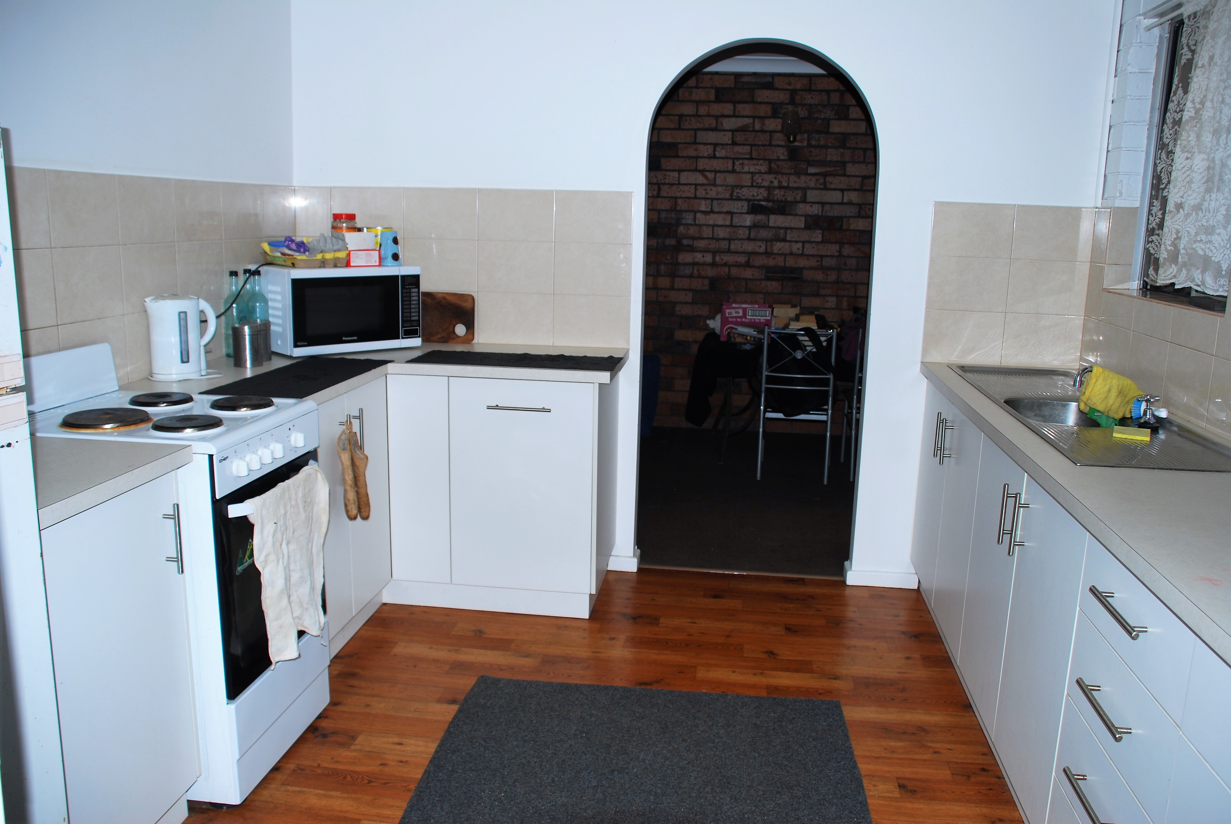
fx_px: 1027
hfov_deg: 61.9
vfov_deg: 43.7
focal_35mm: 30
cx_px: 616
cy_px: 412
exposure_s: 1/60
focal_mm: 20
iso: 100
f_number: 3.8
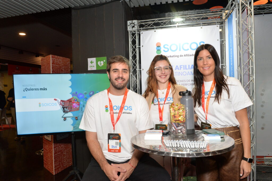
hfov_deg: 67.4
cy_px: 90
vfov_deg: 47.9
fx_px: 204
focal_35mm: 27
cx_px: 136
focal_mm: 27
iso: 2000
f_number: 7.1
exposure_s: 1/80
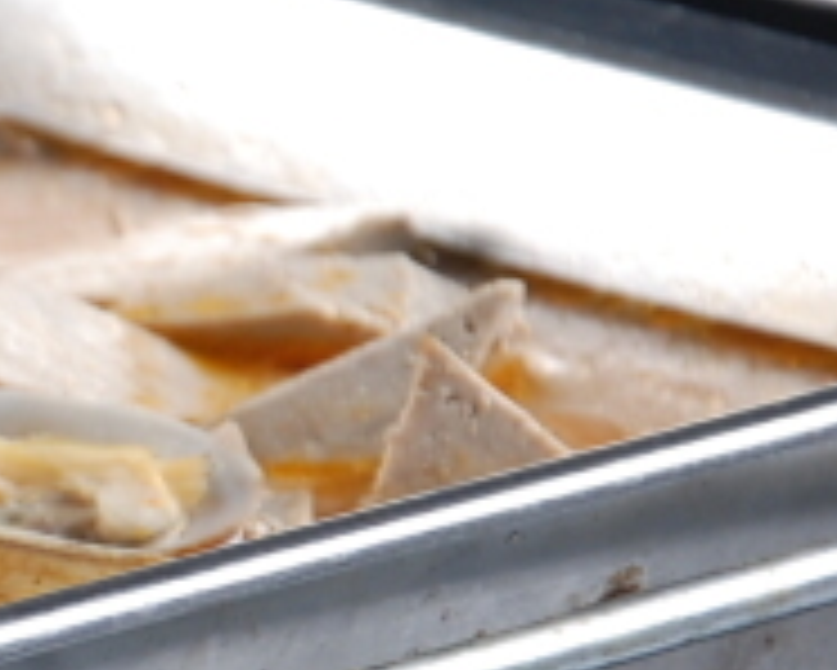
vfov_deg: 2.2
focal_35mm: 697
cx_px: -954
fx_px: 17275
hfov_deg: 2.8
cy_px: 726
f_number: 7.1
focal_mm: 90
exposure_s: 1/160
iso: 250
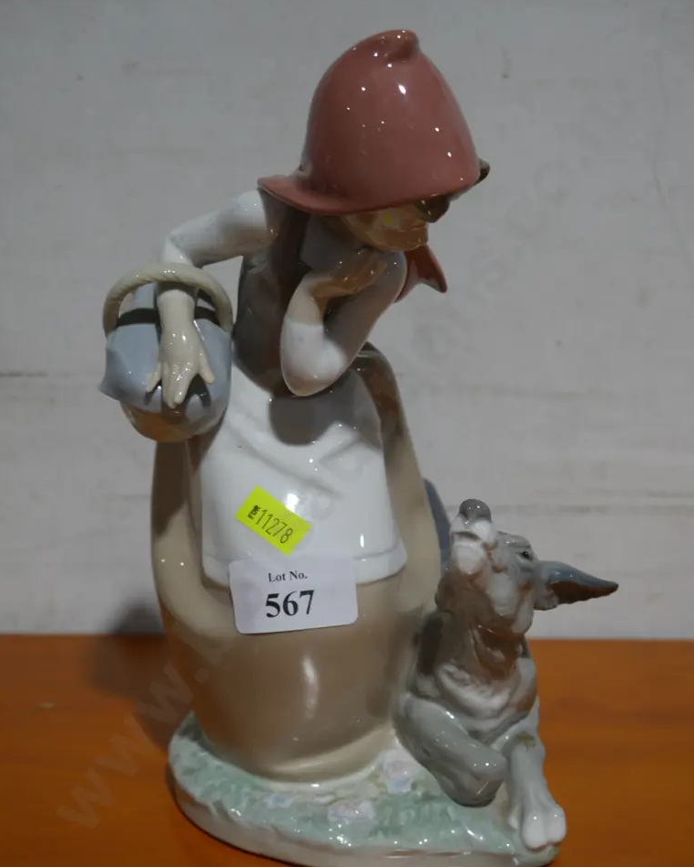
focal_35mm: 57
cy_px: 452
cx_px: 350
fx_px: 1463
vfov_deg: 33.0
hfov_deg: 26.7
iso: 250
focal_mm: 27
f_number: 5.3
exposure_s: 1/60
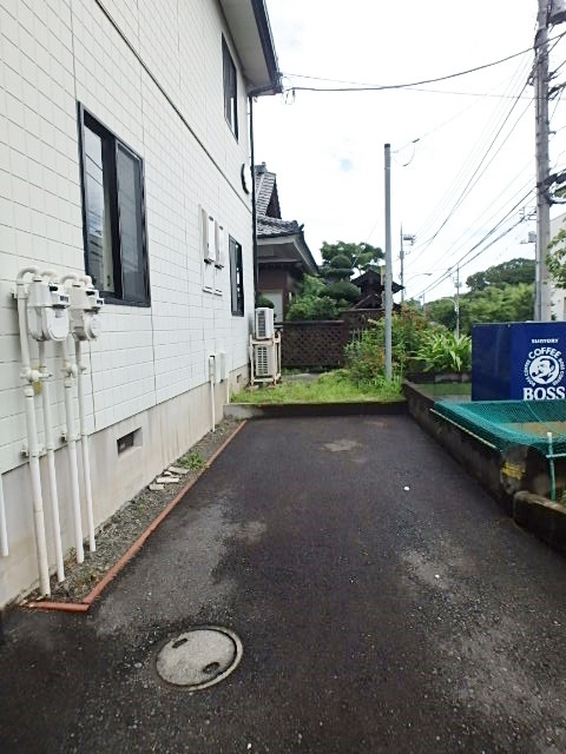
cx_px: 283
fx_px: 458
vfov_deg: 79.0
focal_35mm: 21
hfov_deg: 63.4
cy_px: 377
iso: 125
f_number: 3.5
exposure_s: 1/800
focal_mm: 3.7
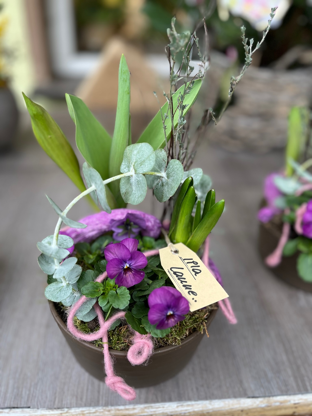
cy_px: 208
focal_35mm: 26
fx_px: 312
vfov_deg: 67.3
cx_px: 156
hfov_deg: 53.1
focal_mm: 5.1
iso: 64
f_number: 1.6
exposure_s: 1/100
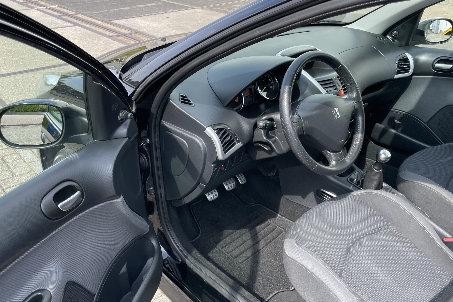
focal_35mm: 31
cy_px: 153
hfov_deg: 60.3
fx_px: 390
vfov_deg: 42.3
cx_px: 217
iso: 32
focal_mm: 4.2
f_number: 1.6
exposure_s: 1/686
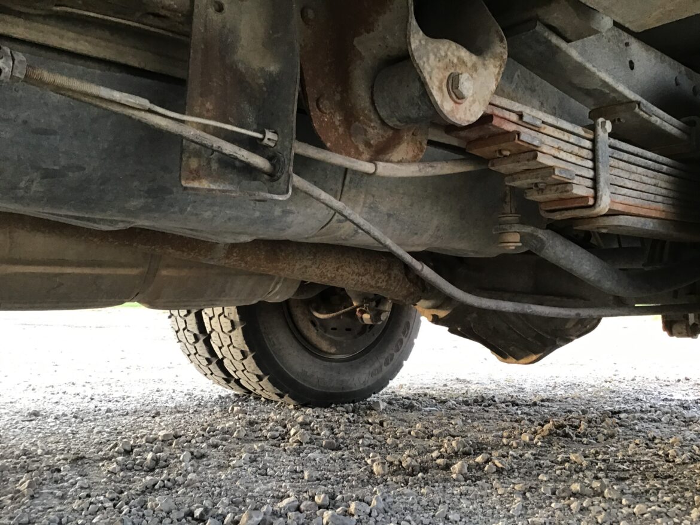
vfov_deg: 45.5
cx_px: 350
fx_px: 627
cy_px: 262
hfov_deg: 58.3
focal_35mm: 31
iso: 100
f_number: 2.4
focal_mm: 3.3
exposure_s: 1/30
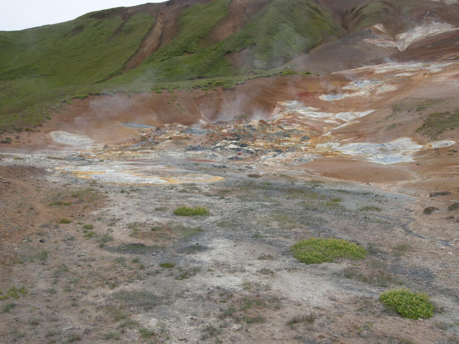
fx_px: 464
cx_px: 230
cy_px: 172
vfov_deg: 40.7
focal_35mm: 35
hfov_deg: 52.6
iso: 100
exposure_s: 1/164
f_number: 4.8
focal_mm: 7.5
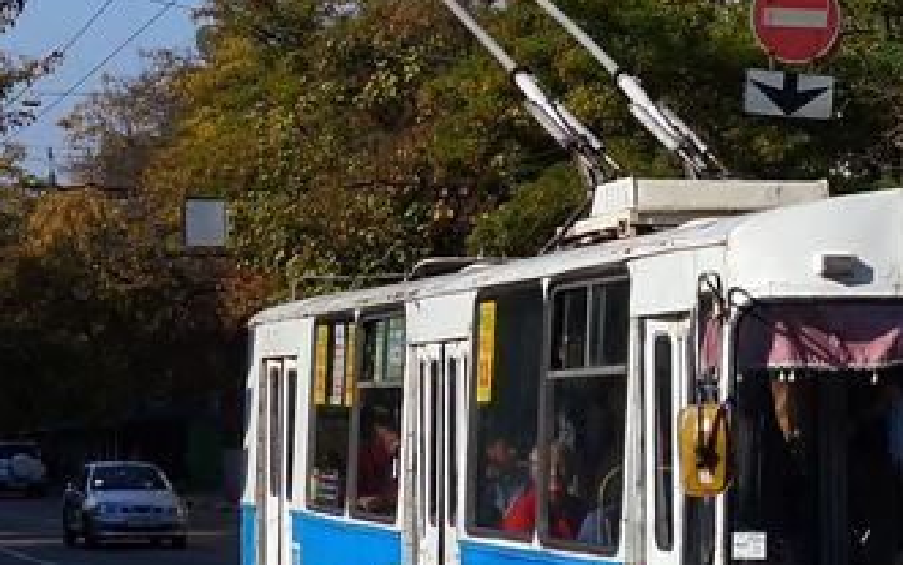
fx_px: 3274
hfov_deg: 15.5
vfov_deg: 9.8
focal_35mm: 133
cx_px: 848
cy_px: 165
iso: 400
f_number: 10
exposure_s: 1/1600
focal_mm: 24
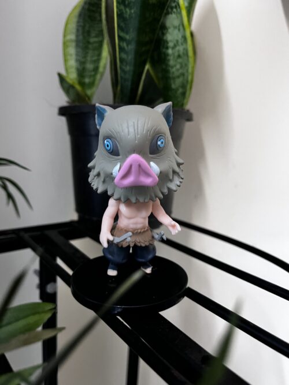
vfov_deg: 67.3
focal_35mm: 26
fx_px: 290
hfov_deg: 53.0
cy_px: 192
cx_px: 144
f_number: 1.6
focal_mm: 5.1
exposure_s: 1/33
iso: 400
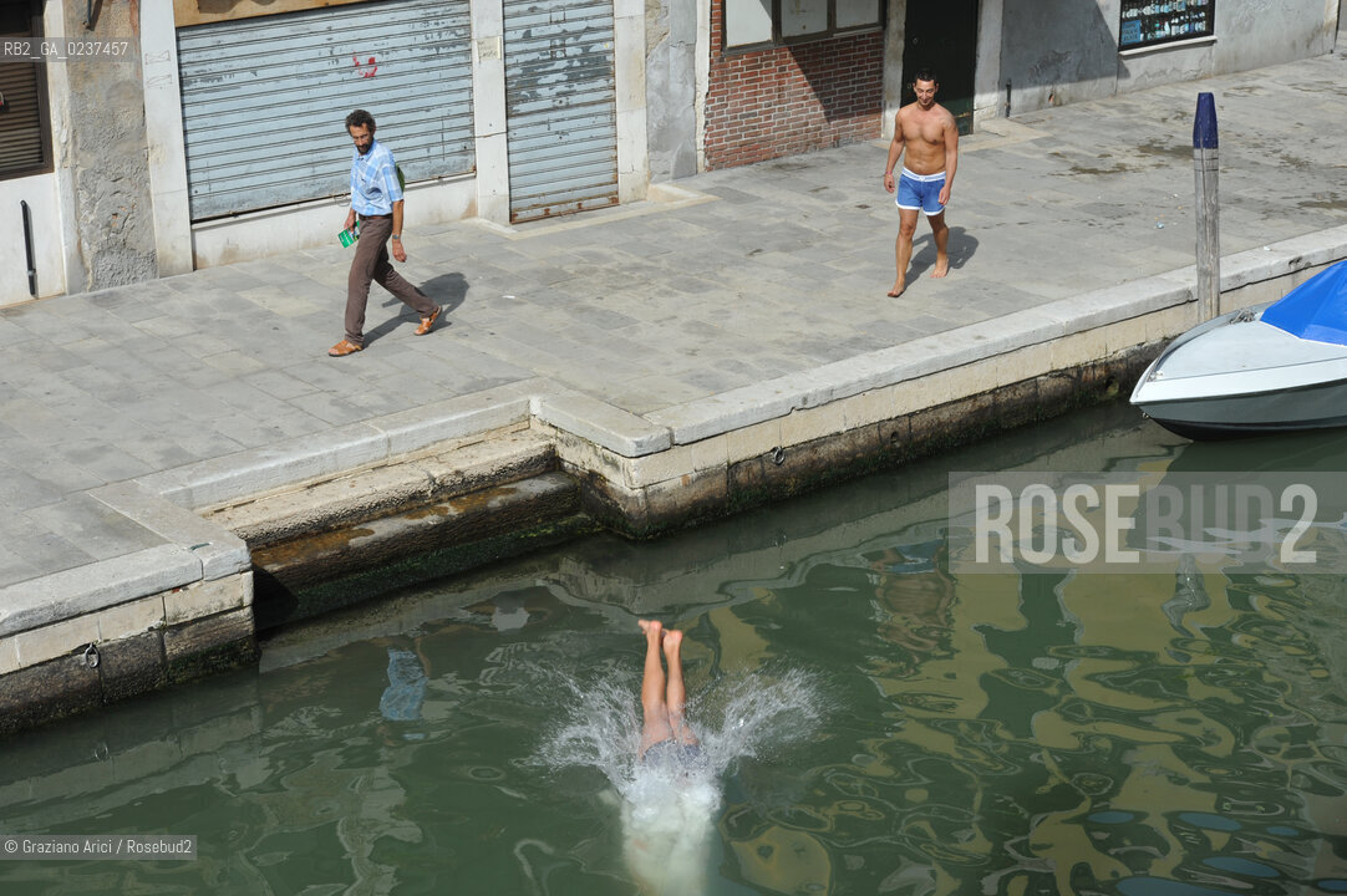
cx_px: 674
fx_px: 2617
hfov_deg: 28.9
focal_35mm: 70
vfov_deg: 19.4
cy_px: 448
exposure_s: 1/400
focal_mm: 70
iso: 250
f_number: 10
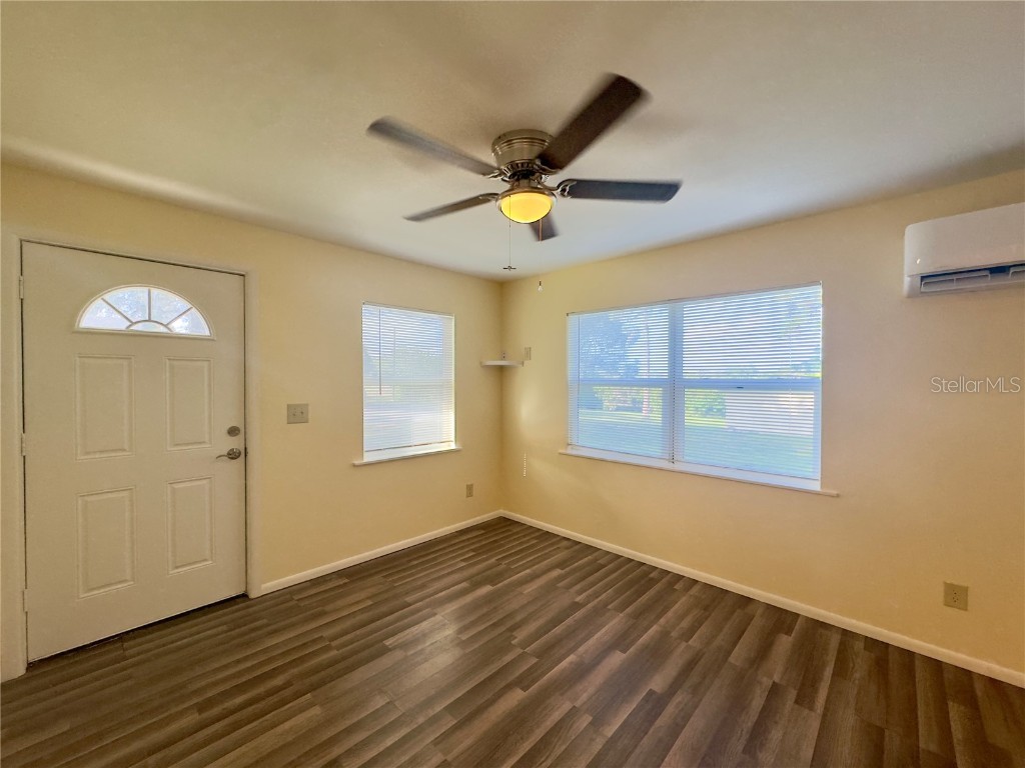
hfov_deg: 102.1
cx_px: 512
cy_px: 384
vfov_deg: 85.7
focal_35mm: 14
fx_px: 415
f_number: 2.2
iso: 200
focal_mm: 2.22
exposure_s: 1/120
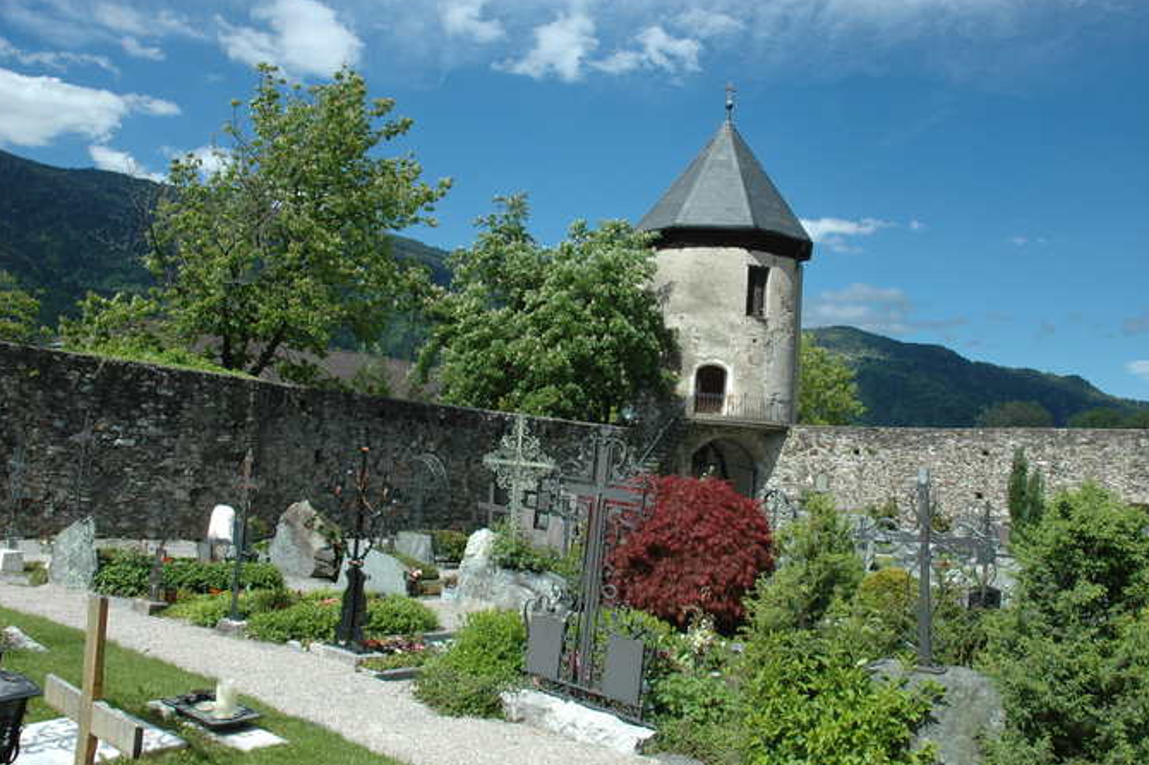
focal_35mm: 29
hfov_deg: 63.6
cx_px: 602
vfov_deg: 44.9
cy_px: 406
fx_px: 925
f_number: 10
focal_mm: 18
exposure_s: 1/400
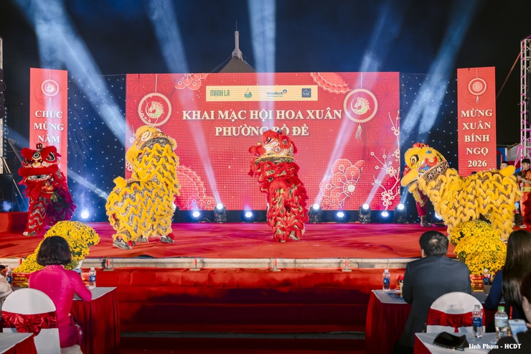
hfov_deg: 47.4
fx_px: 605
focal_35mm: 41
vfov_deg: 32.6
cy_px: 177
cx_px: 266
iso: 1600
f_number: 4
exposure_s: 1/160
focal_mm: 41
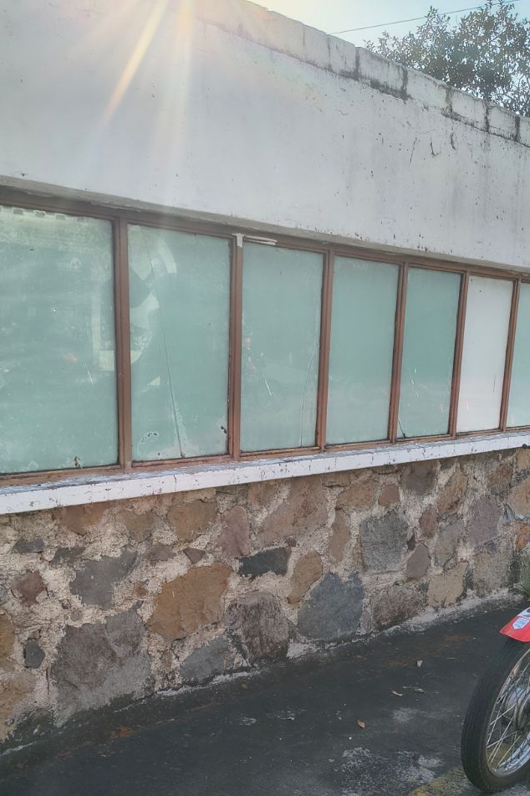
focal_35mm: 42
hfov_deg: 31.6
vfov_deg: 44.7
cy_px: 603
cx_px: 360
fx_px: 927
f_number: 1.8
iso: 101
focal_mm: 5.56
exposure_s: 1/1680
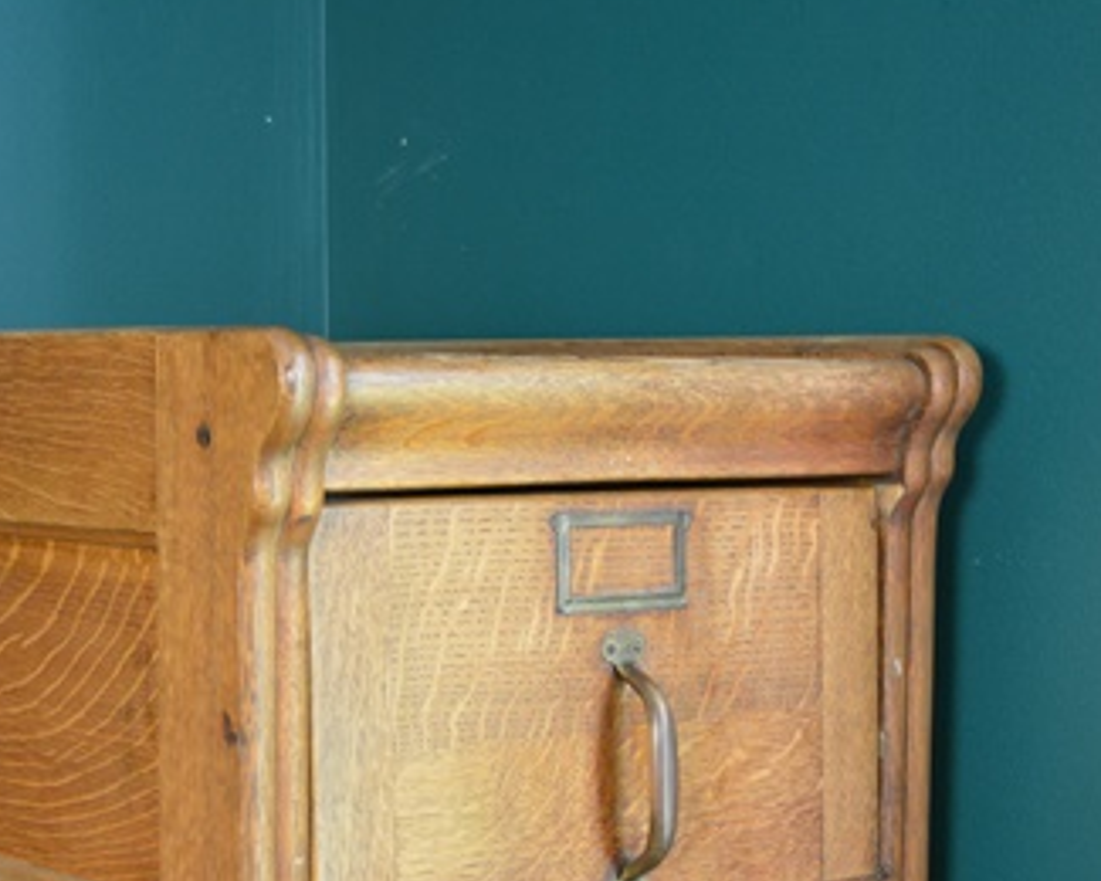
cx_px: 420
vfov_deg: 19.5
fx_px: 2542
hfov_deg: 24.4
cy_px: 651
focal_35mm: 78
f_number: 4.5
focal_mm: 30
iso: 1600
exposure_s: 1/30
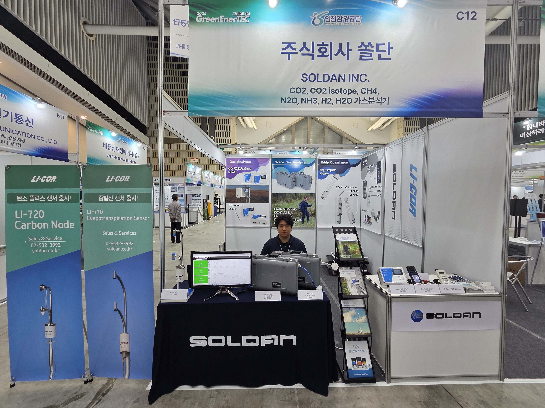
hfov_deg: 106.2
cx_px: 272
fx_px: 205
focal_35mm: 13
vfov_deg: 89.9
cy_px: 204
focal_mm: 2.2
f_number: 2.2
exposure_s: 1/60
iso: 160
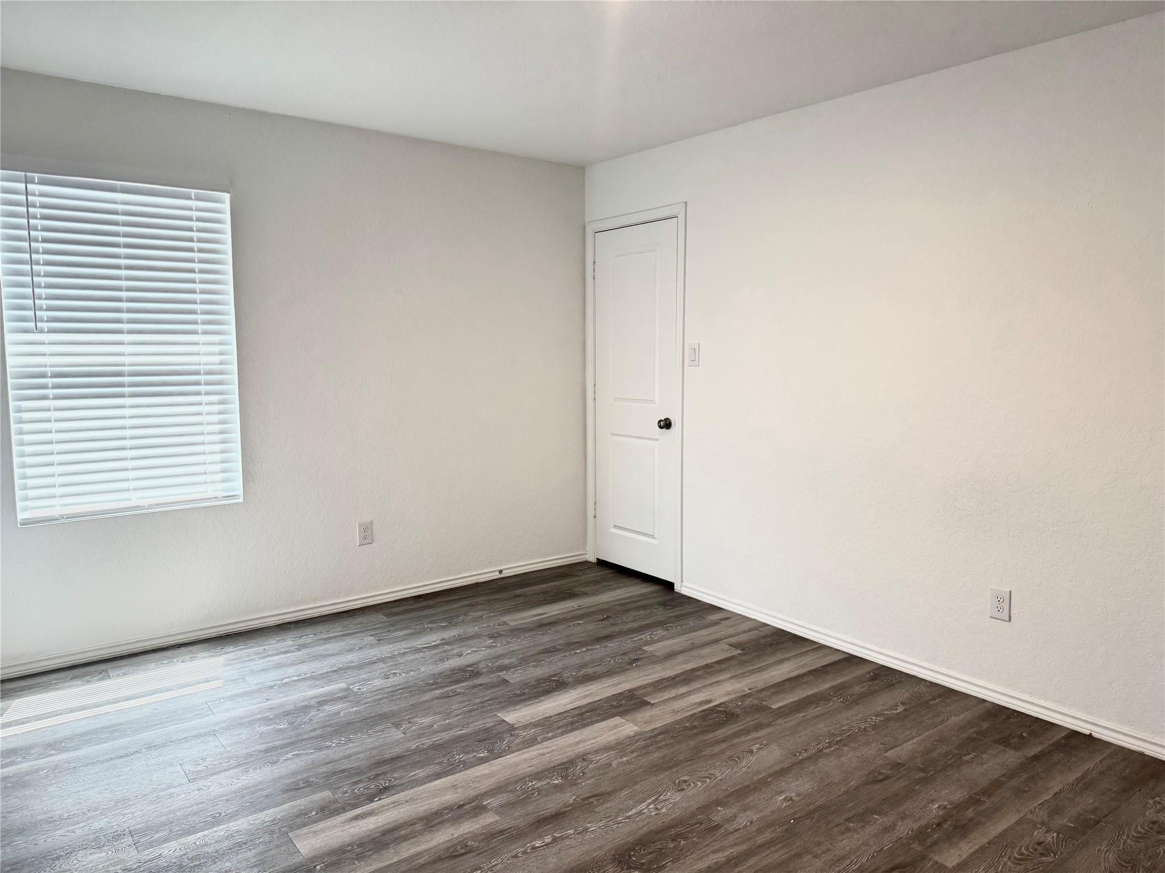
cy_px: 436
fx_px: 808
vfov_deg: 56.8
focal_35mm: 24
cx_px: 582
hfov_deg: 71.6
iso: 125
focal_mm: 6.76
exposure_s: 1/120
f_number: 1.78
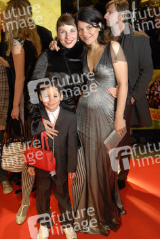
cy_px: 122
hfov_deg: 26.5
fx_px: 339
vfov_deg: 38.8
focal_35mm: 51
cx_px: 83
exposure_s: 1/125
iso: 500
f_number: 3.5
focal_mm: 30
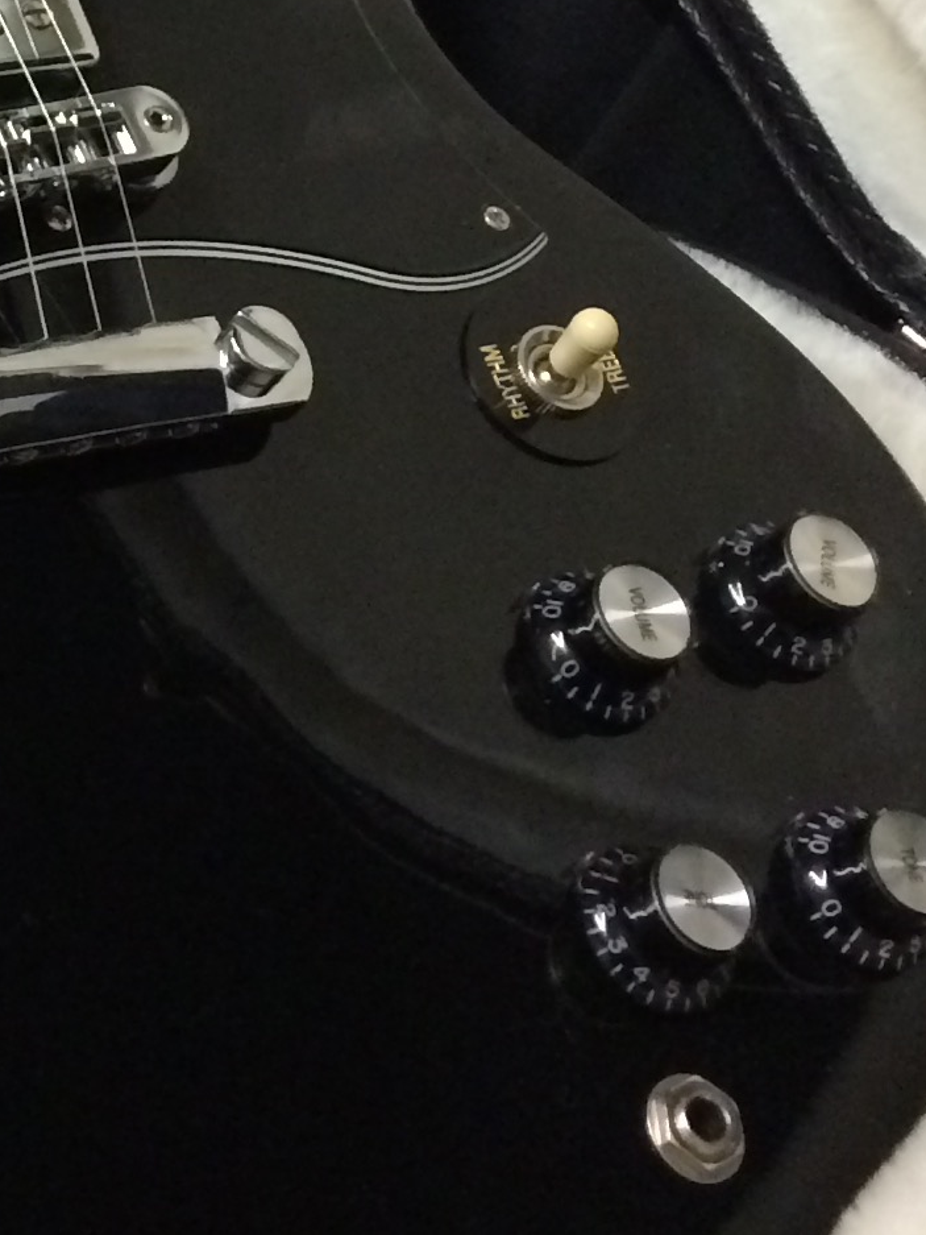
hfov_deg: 14.1
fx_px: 3602
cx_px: -257
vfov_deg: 18.6
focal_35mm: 101
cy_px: -183
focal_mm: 4.15
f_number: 2.2
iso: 250
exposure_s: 1/25
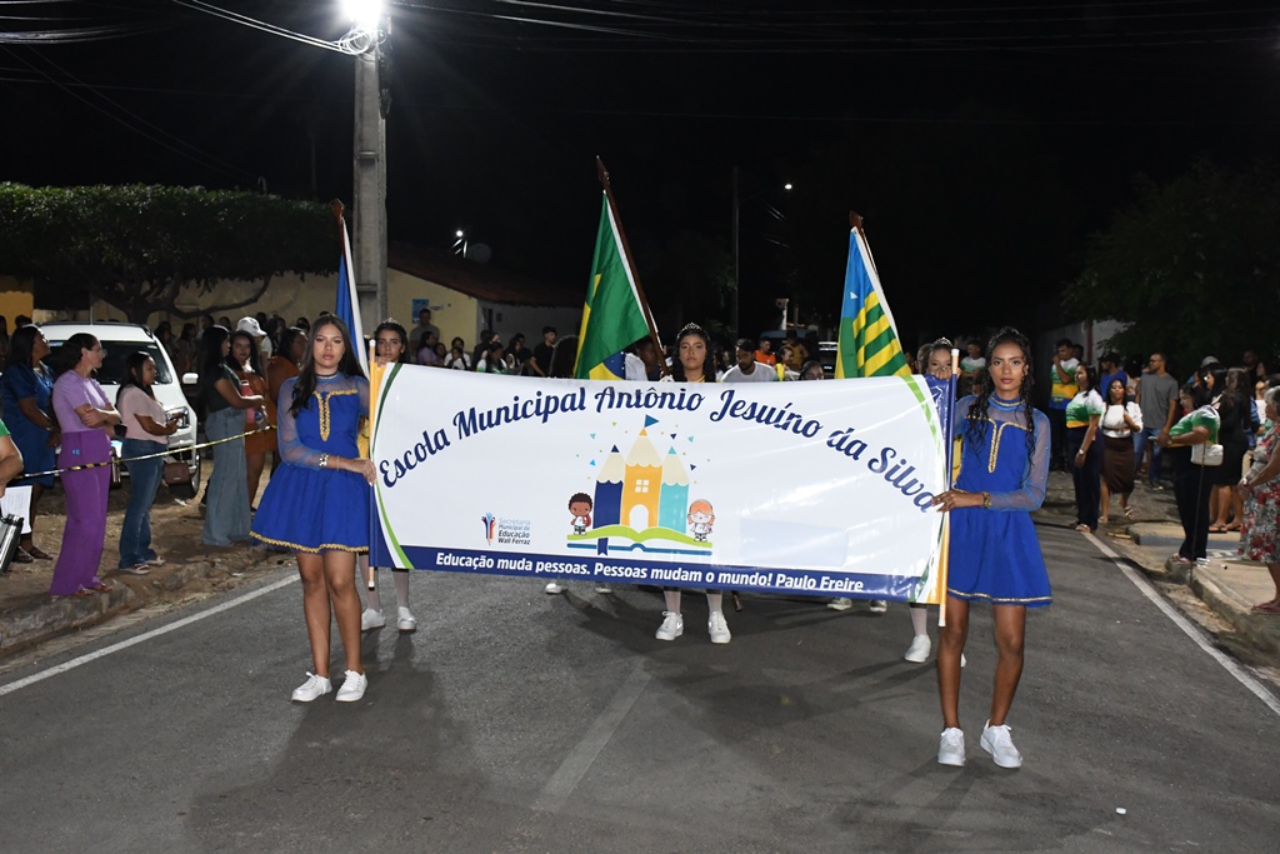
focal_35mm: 48
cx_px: 640
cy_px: 427
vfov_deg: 28.1
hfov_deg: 41.1
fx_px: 1707
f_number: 6.3
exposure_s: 1/40
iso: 5000
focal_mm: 32
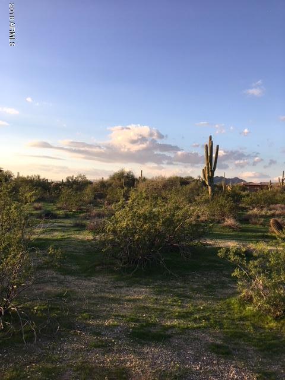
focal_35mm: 29
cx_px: 142
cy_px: 190
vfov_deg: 61.7
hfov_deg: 48.2
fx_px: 318
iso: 25
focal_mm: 4.15
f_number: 2.2
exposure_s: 1/379
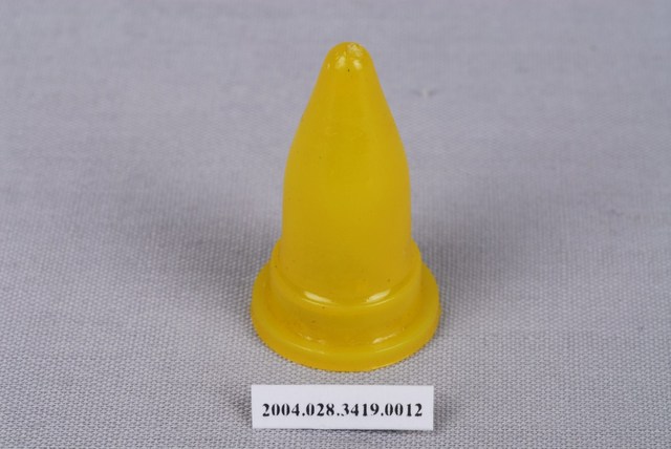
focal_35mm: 90
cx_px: 336
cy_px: 224
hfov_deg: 22.6
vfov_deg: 15.2
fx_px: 1679
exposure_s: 1/60
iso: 100
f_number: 32
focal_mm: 60
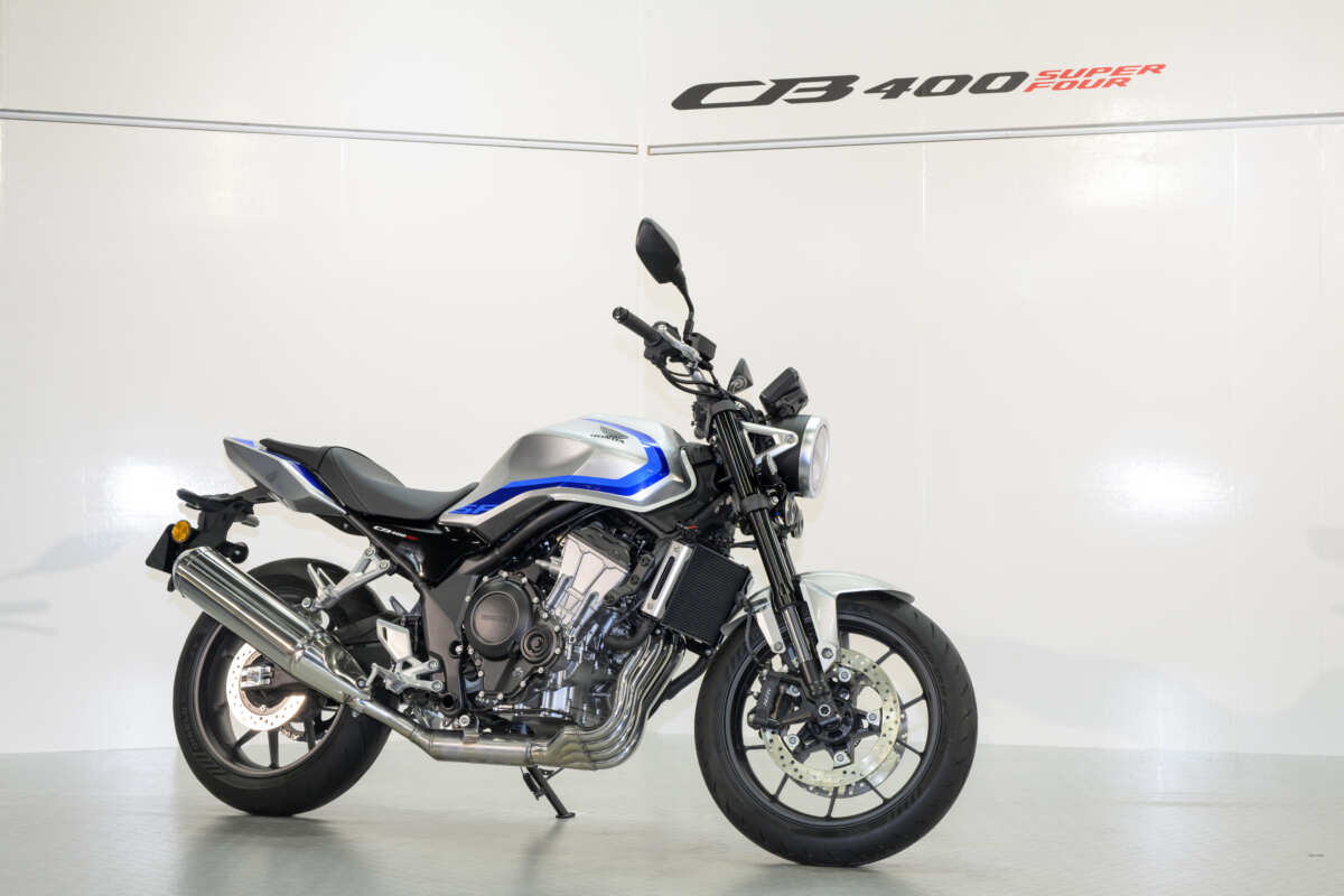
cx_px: 672
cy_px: 448
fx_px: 1755
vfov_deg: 28.6
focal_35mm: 47
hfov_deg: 41.9
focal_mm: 47
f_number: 8
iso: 800
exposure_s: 1/60
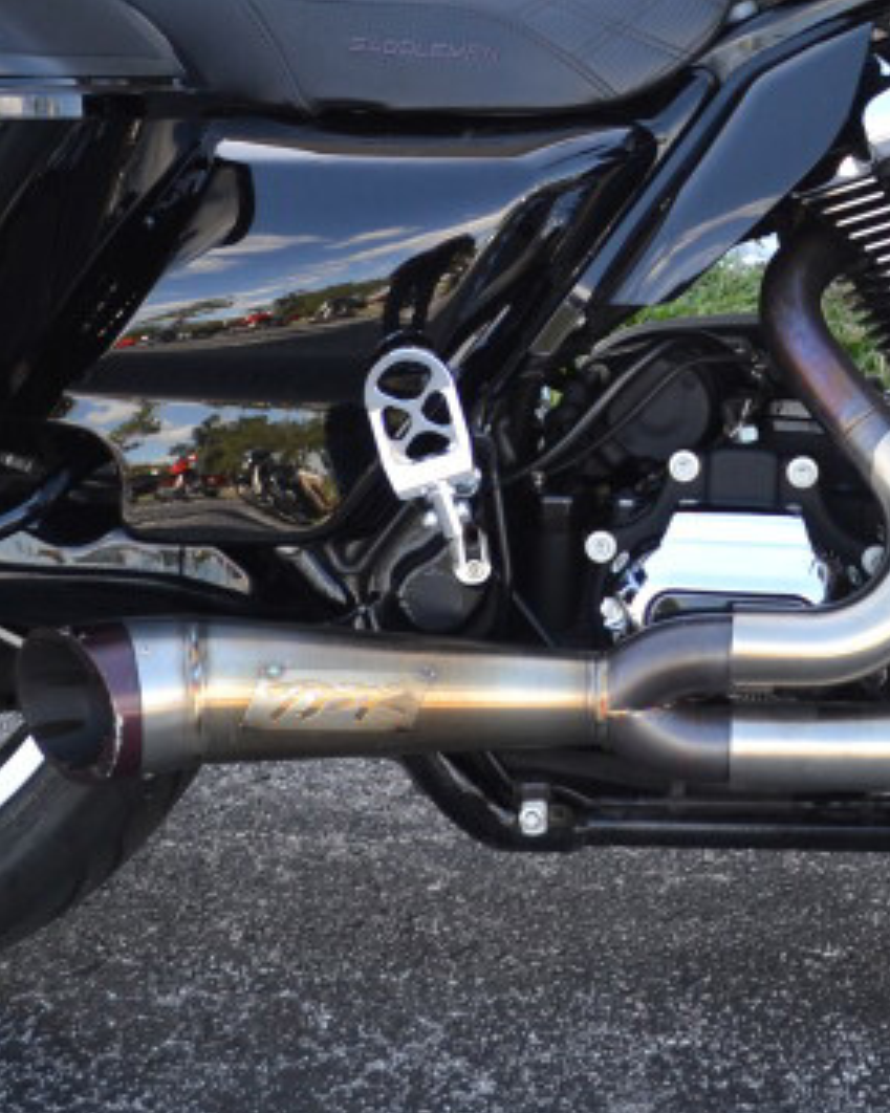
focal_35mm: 105
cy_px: -53
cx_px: 827
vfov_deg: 17.8
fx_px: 3459
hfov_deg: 14.5
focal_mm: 22
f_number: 5.6
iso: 220
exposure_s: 1/125
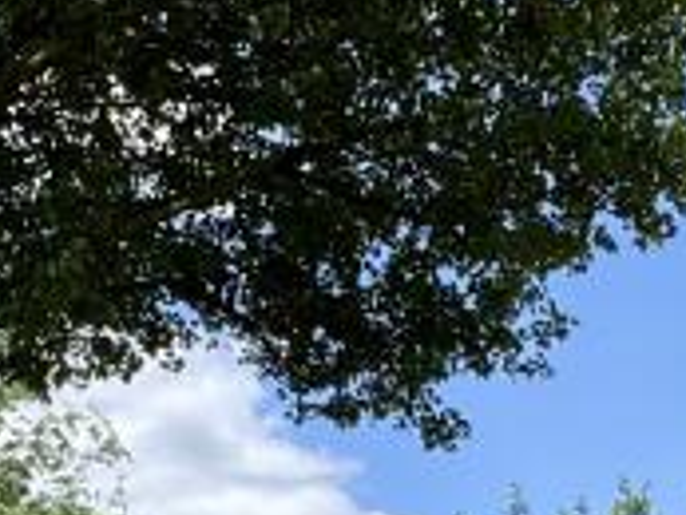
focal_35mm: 83
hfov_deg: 23.4
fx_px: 1646
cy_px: 796
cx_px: 230
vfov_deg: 16.1
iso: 50
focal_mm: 2.22
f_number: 2.2
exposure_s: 1/921
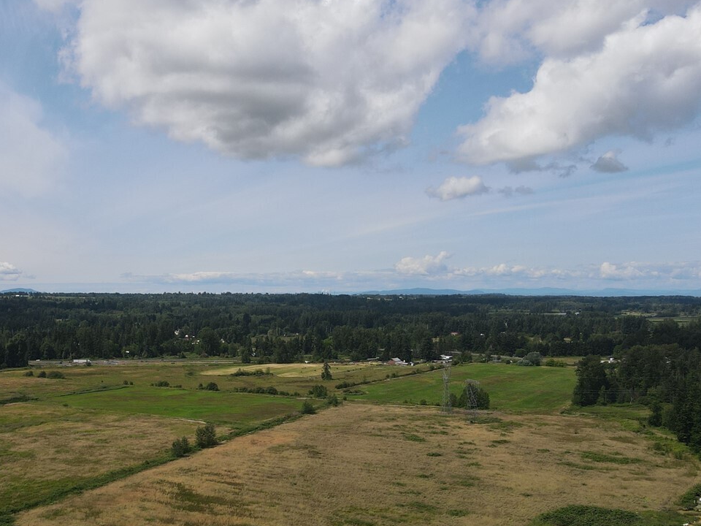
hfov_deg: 45.7
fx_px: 810
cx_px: 206
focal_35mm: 40
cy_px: 279
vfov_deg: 35.9
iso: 110
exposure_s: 1/1250
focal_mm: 4.5
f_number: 2.8
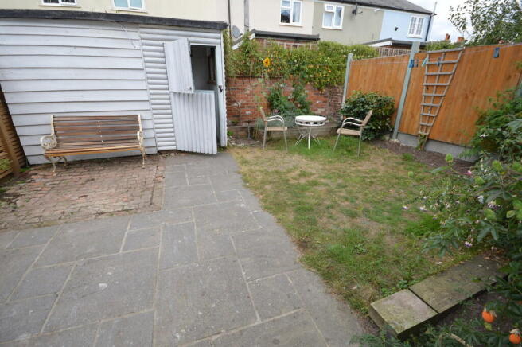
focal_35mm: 15
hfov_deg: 100.4
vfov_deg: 77.2
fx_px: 217
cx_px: 261
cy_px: 174
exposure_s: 1/125
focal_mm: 10
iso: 100
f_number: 5.6
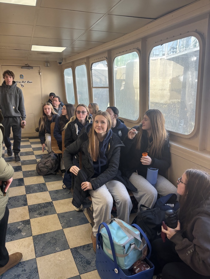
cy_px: 140
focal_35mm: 26
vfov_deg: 67.3
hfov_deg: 53.1
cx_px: 105
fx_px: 210
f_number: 1.6
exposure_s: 1/121
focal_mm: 5.96
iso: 32
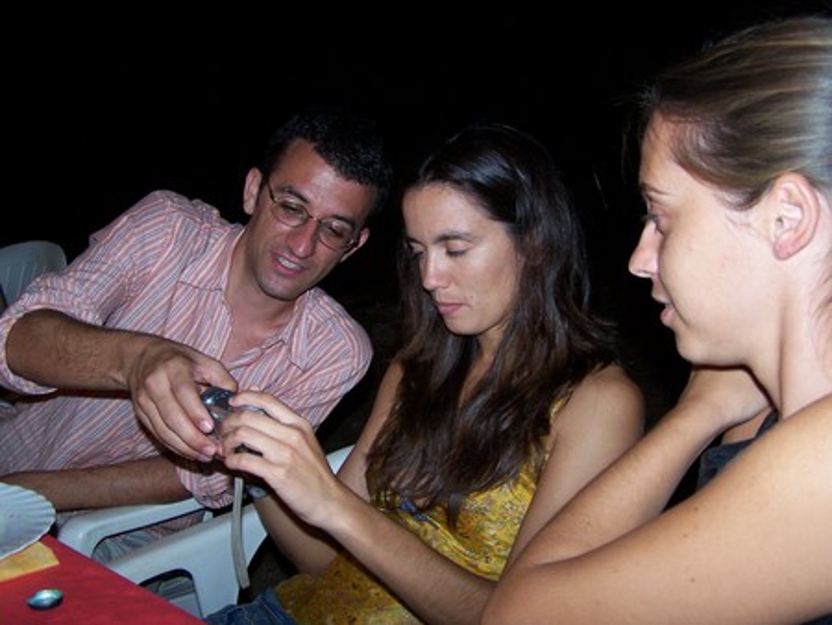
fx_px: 914
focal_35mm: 38
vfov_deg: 37.8
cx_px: 416
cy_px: 312
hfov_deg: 49.0
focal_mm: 6.3
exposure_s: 1/60
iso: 140
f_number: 2.8
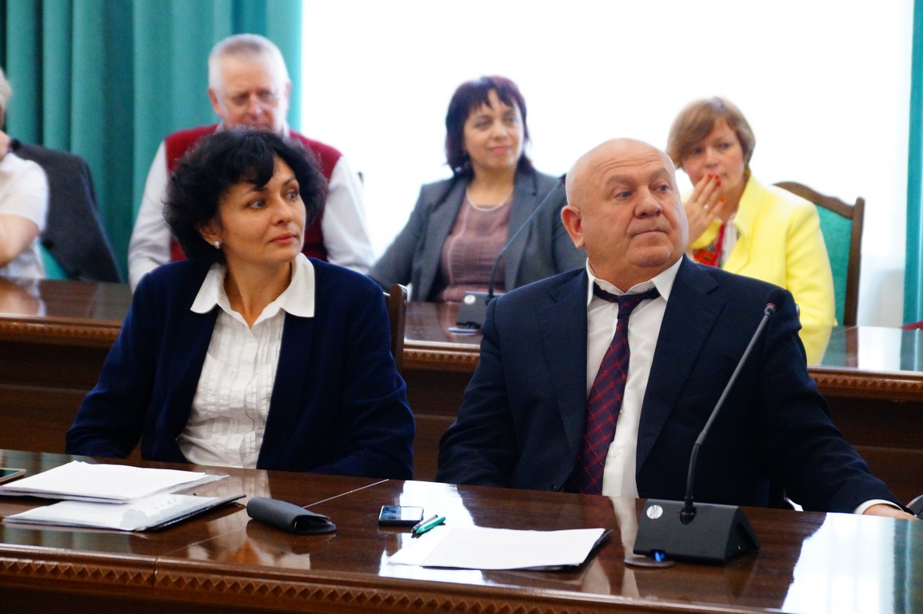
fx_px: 3459
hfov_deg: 15.2
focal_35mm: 135
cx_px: 462
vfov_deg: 10.1
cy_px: 307
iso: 3200
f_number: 5.6
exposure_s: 1/125
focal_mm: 90
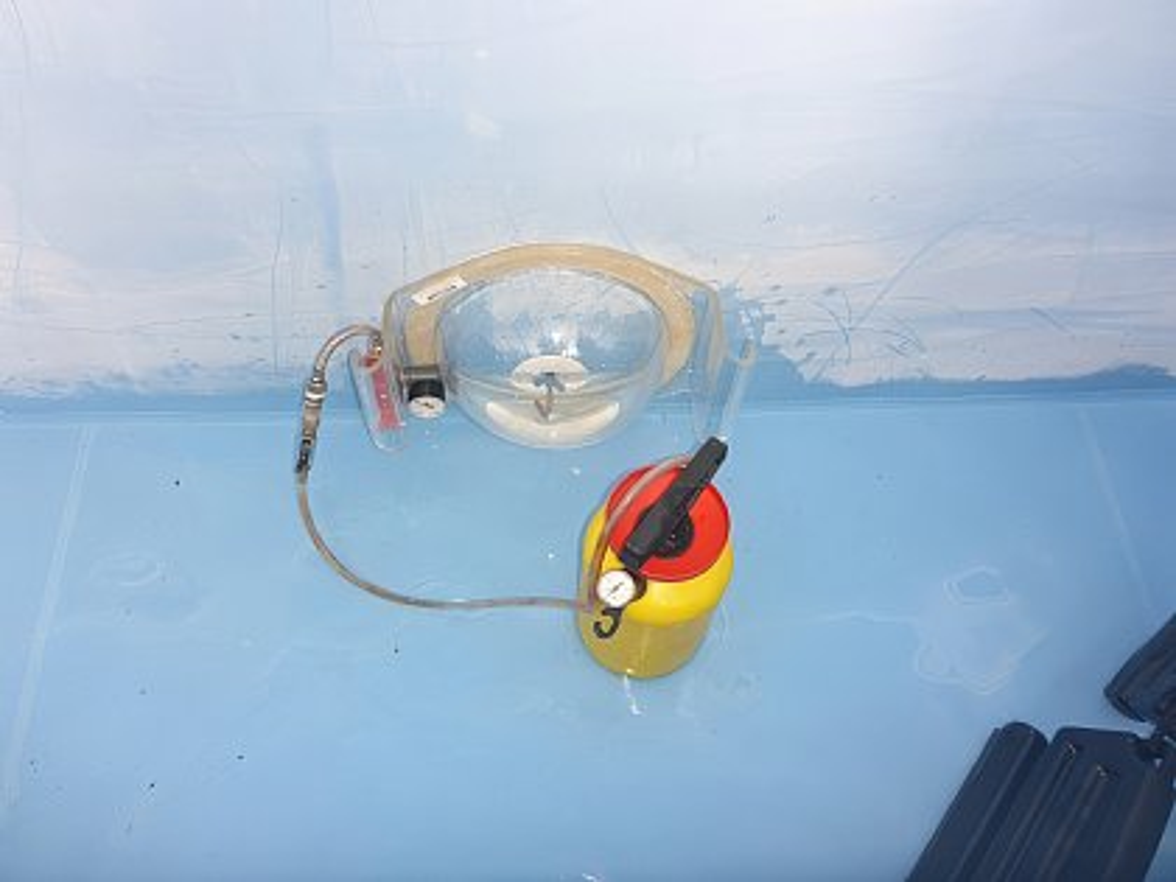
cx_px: 588
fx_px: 951
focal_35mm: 28
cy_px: 441
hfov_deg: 63.4
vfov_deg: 49.7
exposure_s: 1/160
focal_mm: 4.9
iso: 100
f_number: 3.3
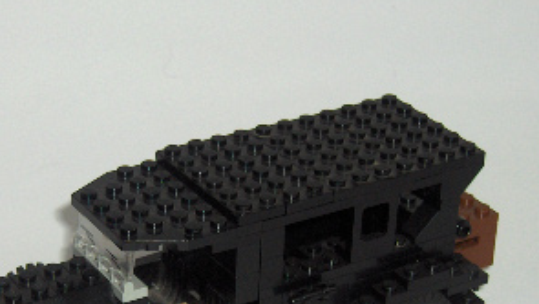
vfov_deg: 11.5
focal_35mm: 104
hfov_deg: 20.5
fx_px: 1487
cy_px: 317
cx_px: 205
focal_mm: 9
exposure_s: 1/60
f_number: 2.9
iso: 100
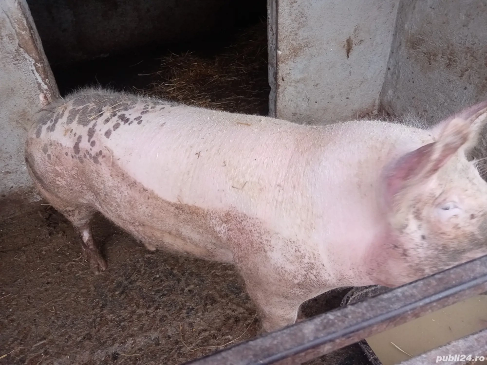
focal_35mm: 26
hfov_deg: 67.3
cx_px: 244
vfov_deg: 53.1
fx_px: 366
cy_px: 182
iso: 212
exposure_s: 1/33.3
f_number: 1.8
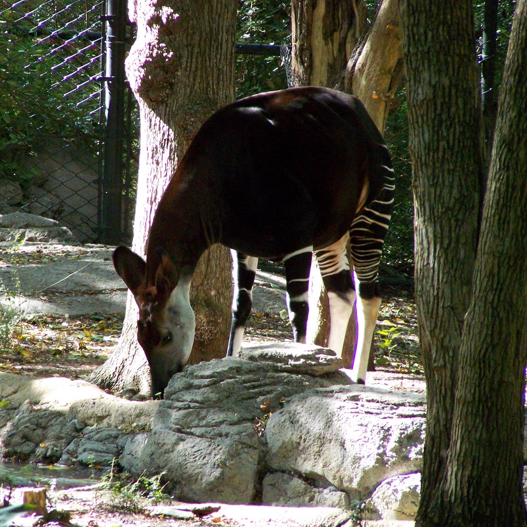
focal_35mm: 449
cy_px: 263
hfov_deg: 3.9
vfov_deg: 3.9
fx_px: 7734
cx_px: 211
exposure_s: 1/125
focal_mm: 63
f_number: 3.7
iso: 400
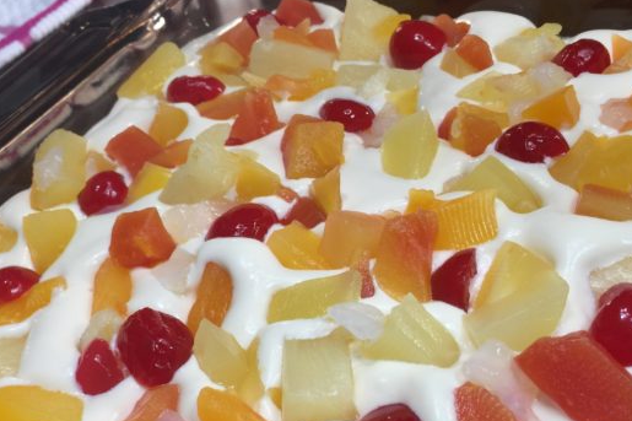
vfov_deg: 29.6
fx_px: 790
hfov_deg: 43.6
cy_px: 291
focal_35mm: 45
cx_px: 325
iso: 32
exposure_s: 1/30
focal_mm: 4.15
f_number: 2.2
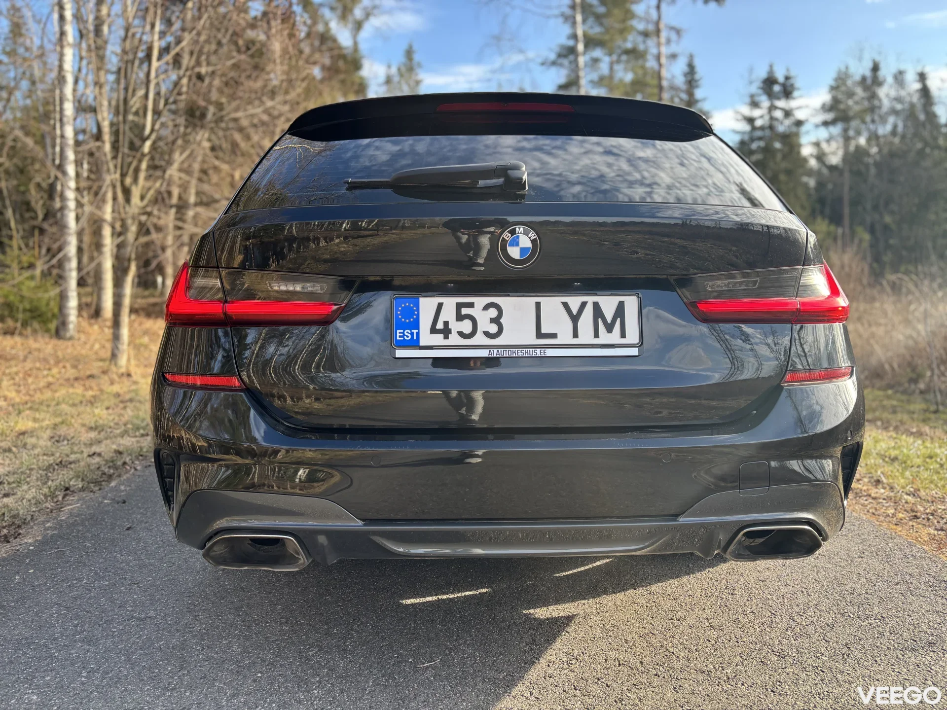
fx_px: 711
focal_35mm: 26
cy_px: 355
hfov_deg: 67.3
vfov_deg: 53.1
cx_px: 474
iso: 50
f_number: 1.6
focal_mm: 5.96
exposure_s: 1/388
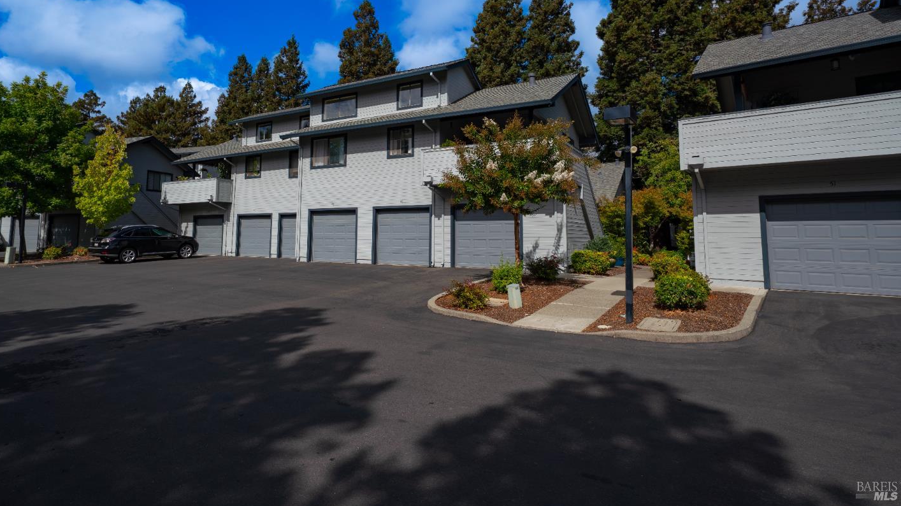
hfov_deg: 86.6
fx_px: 478
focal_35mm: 20
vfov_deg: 55.2
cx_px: 431
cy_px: 191
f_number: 9
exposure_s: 1/250
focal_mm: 18
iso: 100
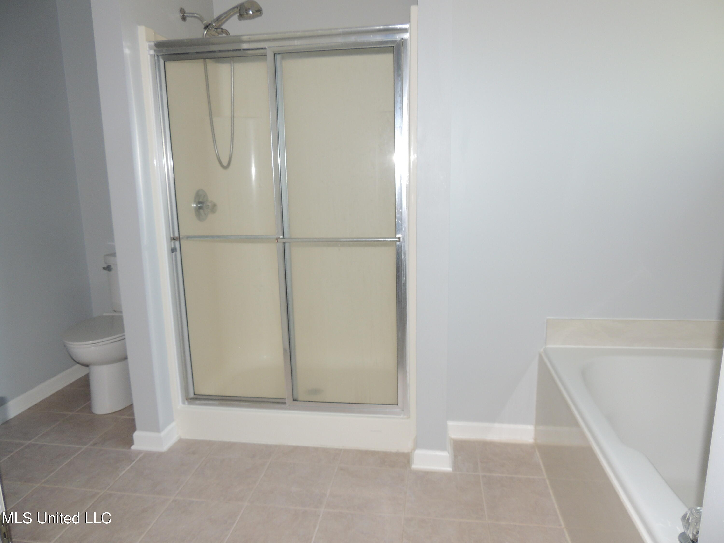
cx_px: 362
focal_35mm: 24
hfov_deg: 71.6
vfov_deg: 56.8
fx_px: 502
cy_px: 272
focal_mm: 4.3
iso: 200
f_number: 3
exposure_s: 1/30
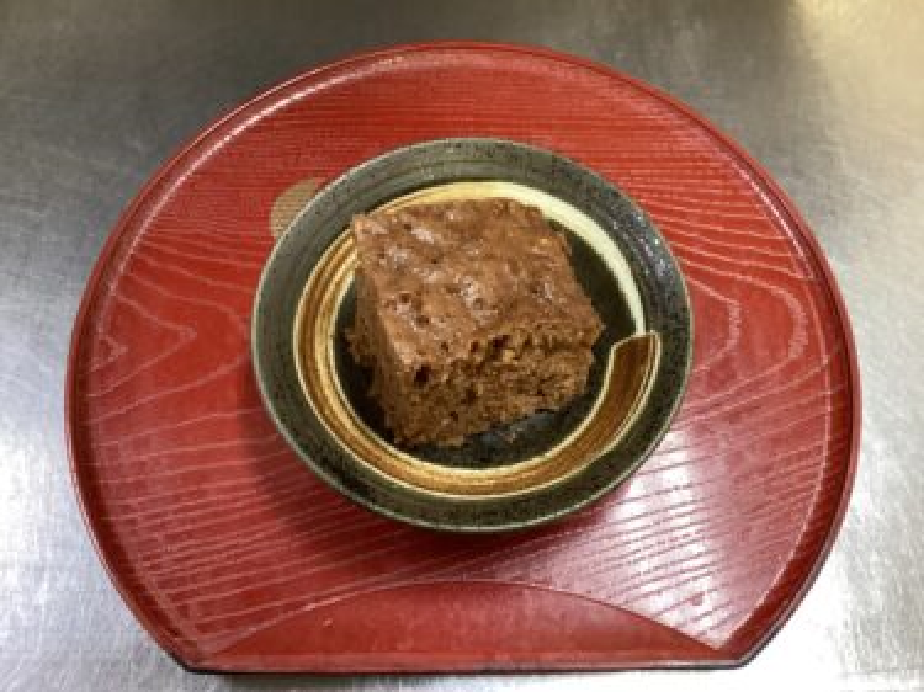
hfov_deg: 58.4
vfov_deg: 45.4
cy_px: 346
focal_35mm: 31
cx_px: 462
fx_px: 827
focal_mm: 3.3
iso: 320
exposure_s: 1/40
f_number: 2.4
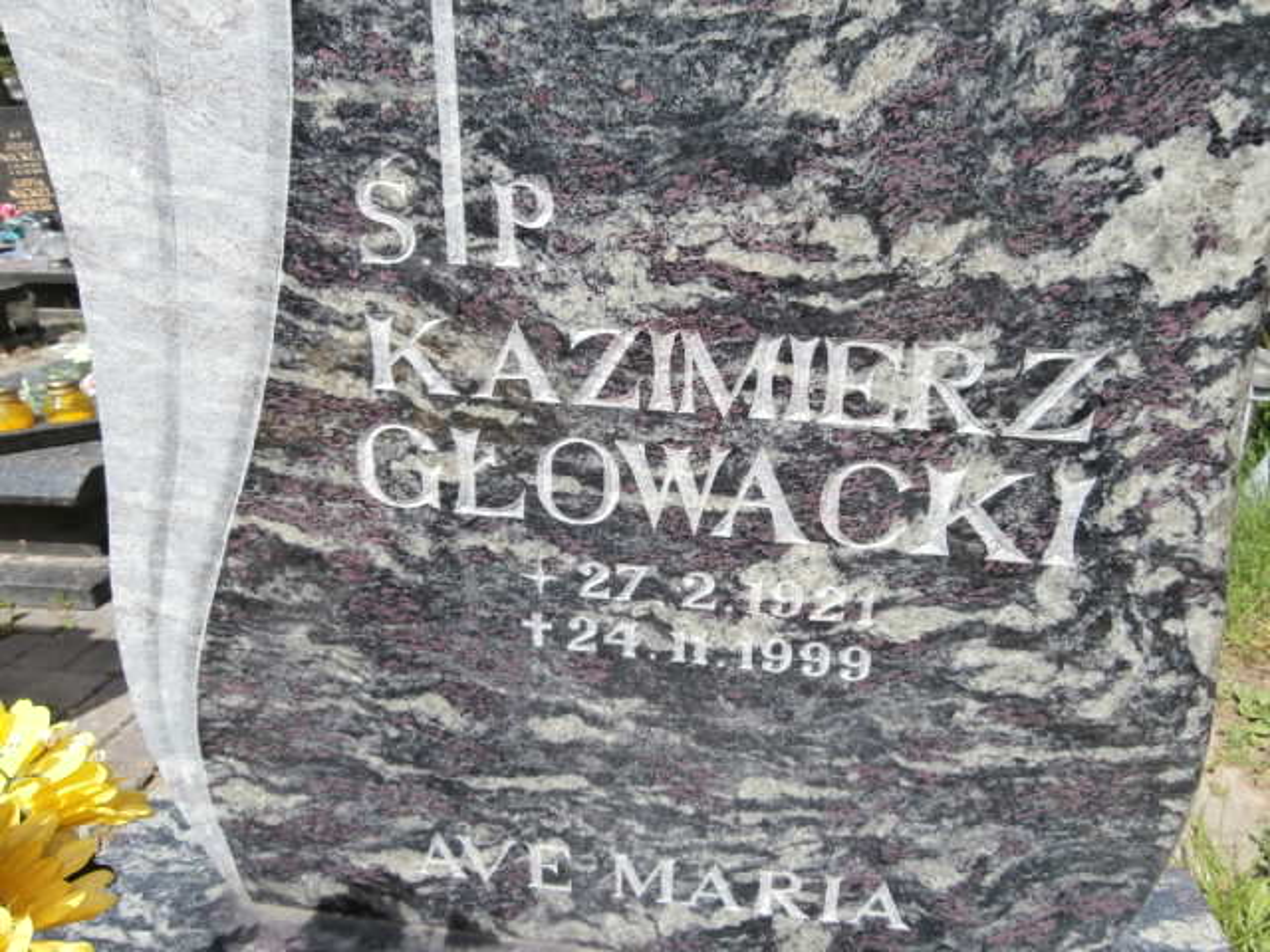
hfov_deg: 71.6
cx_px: 635
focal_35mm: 24
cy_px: 476
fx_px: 881
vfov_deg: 56.8
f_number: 3
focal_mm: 4.2
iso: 100
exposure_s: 1/1000
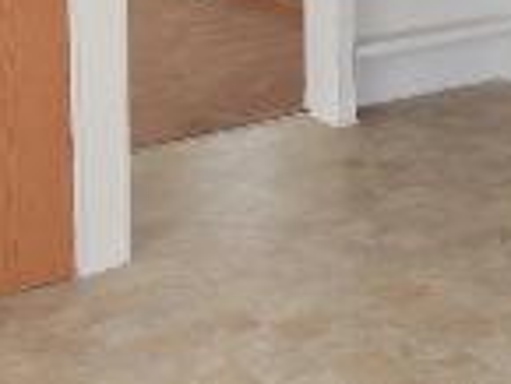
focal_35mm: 77
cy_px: -134
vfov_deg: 17.8
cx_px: 585
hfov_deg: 23.5
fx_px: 1138
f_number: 3.3
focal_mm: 5.1
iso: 125
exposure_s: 1/60
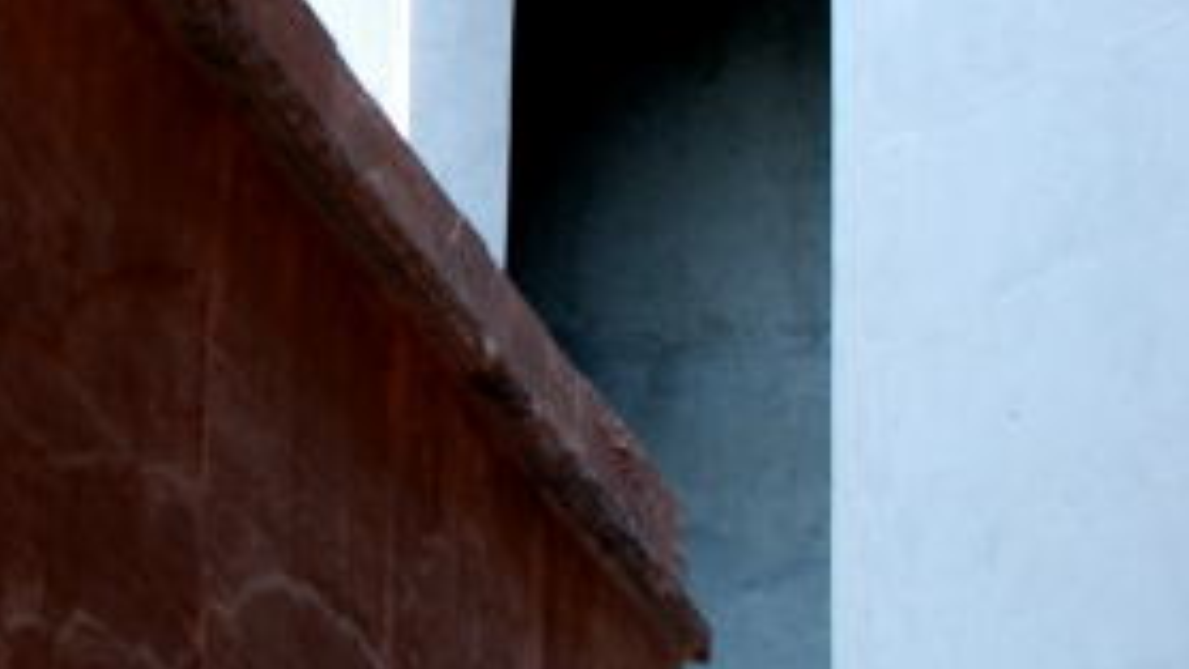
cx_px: -198
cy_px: -277
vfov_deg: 8.0
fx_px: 4730
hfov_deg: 13.9
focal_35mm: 150
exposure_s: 1/100
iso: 100
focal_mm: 26
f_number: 4
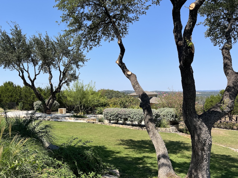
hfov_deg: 55.2
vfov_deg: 42.9
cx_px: 105
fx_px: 227
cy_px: 92
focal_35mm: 33
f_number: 1.6
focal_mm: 5.1
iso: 50
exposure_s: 1/2825
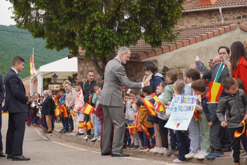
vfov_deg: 18.2
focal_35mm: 75
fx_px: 515
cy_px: 82
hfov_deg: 27.0
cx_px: 124
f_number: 5.6
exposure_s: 1/160
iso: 125
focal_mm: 50
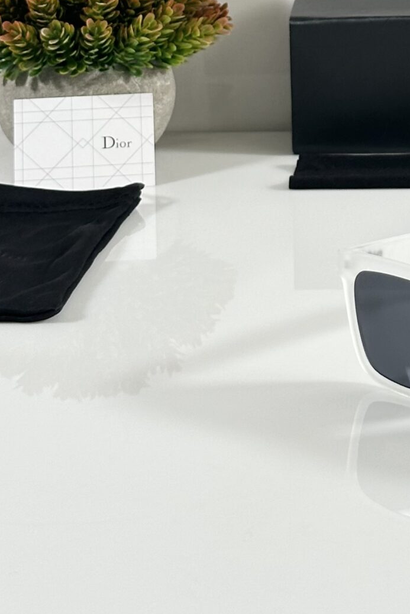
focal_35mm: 123
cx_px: 497
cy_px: -74
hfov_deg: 10.9
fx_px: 2100
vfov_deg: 16.1
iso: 80
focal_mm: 6.86
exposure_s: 1/96
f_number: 1.78
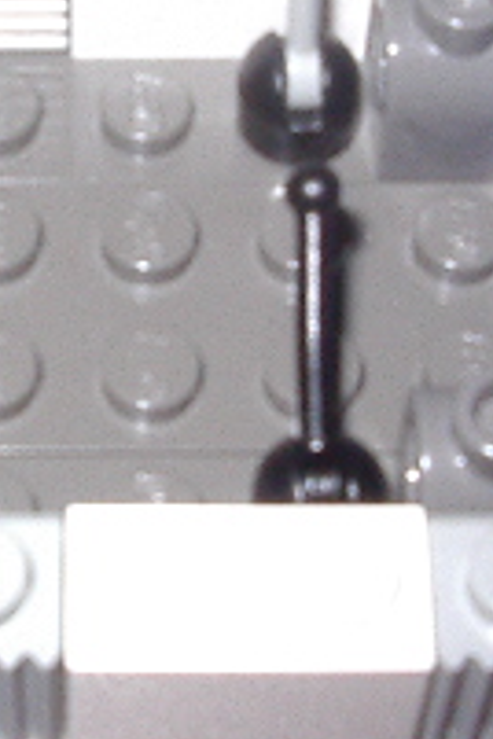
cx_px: -70
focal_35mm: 126
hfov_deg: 10.7
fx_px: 2588
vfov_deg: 16.2
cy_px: 202
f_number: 4.8
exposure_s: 1/60
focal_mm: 5.8
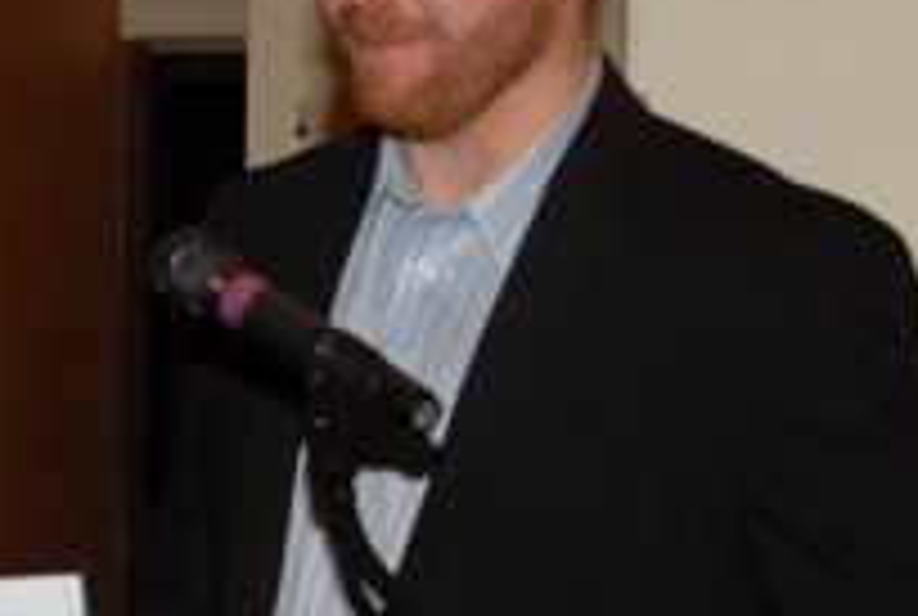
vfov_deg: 9.3
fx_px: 3808
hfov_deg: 13.6
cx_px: 9
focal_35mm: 149
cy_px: 344
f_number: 7.1
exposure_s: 1/60
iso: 400
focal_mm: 46
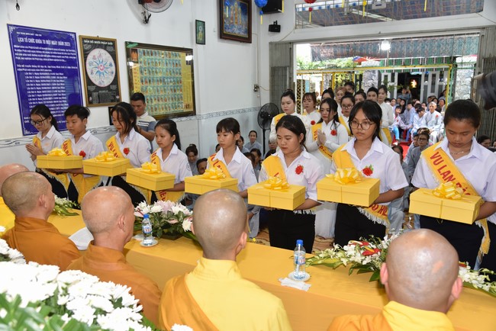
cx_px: 248
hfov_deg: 60.3
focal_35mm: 31
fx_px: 427
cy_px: 166
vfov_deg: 42.4
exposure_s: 1/100
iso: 800
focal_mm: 31
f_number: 5
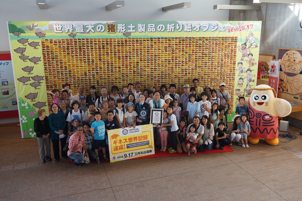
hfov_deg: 59.5
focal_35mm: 32
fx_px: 264
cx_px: 151
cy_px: 100
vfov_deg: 41.7
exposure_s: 1/125
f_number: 6.3
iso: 800
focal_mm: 21
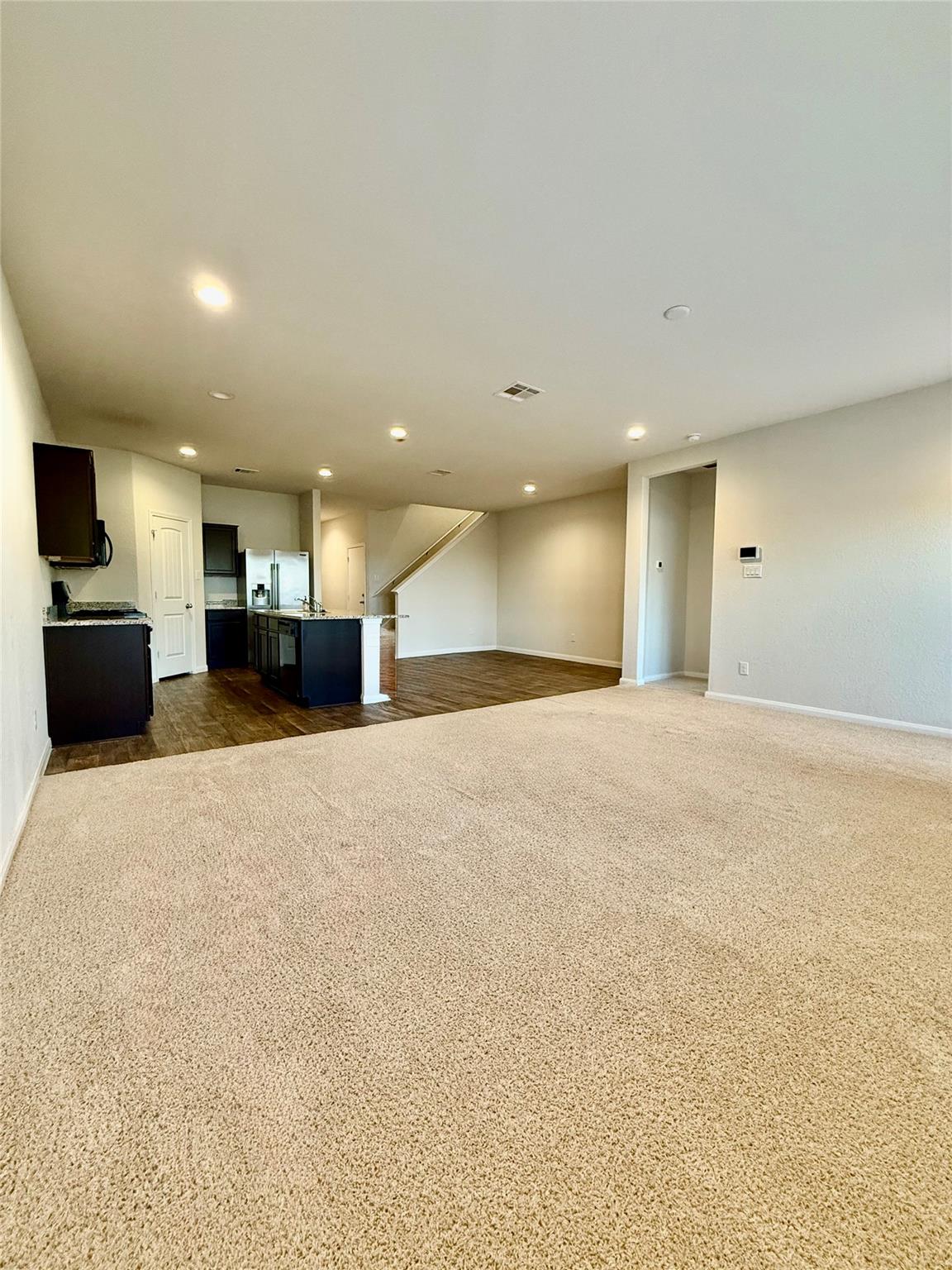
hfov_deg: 85.7
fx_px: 513
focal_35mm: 14
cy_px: 635
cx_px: 476
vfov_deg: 102.1
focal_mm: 2.22
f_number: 2.2
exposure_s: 1/60
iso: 320
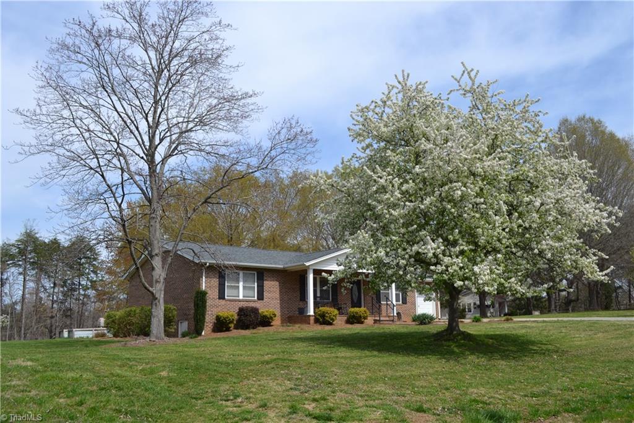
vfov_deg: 39.9
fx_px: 581
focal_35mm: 33
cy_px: 212
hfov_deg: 57.2
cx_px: 317
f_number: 8
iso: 100
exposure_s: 1/250
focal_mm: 22
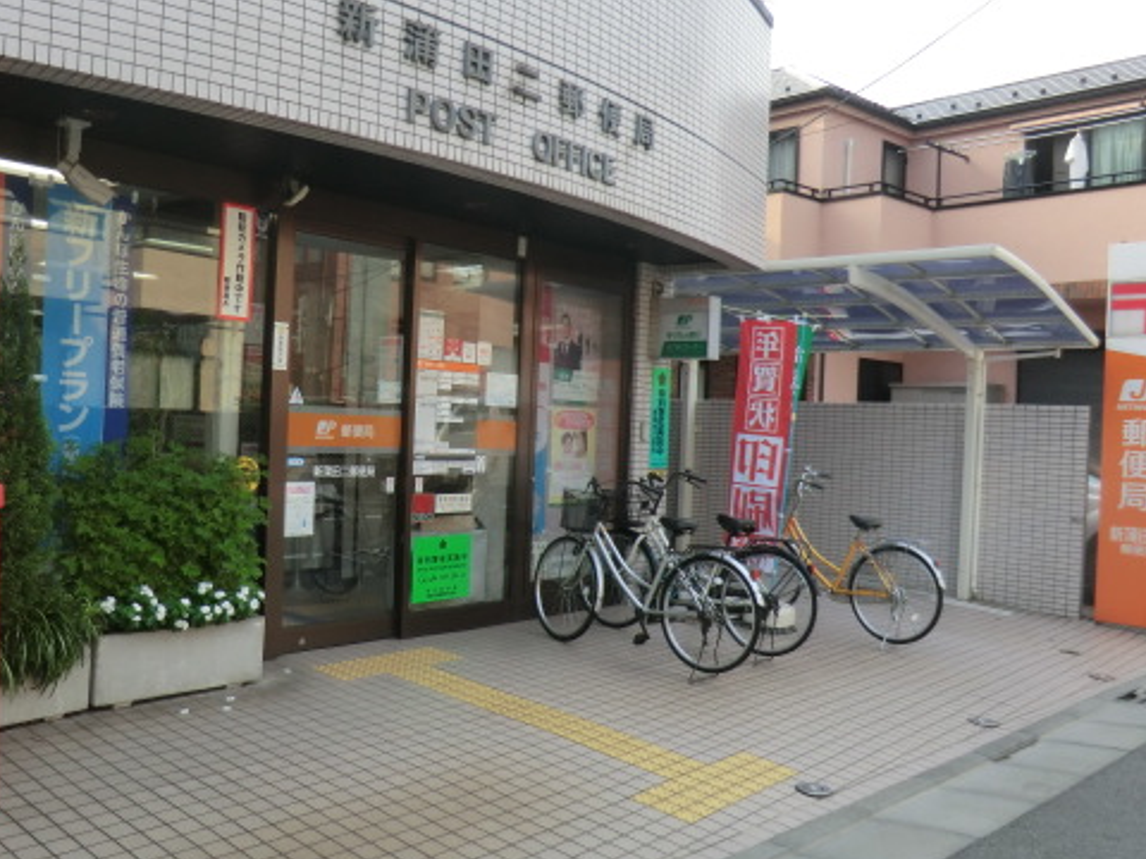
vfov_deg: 44.2
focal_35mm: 32
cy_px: 432
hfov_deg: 56.5
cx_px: 468
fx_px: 1059
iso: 80
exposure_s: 1/250
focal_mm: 4.3
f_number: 3.2
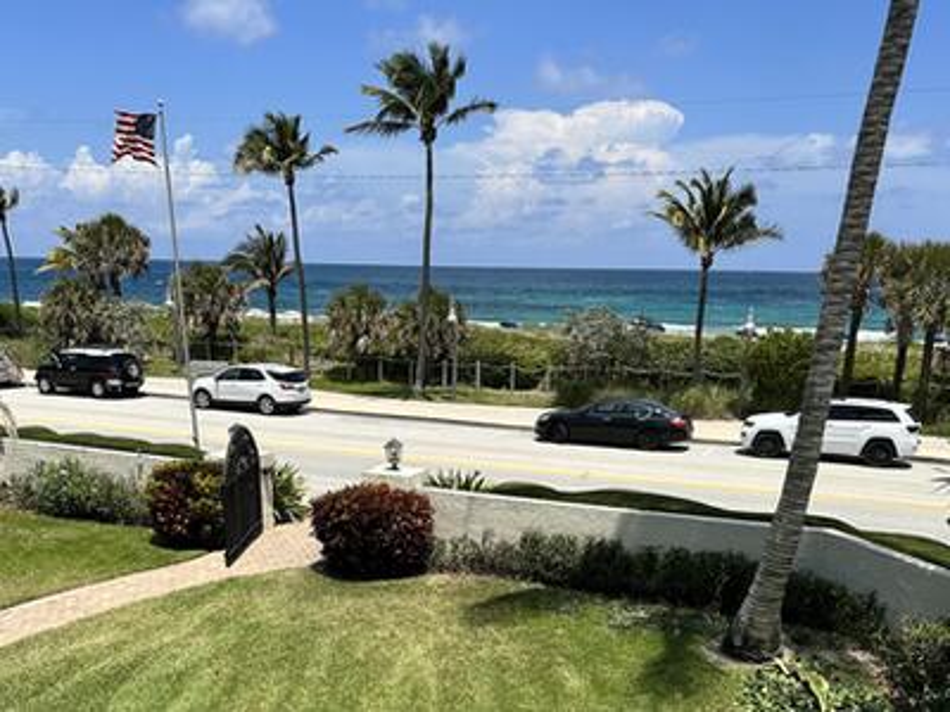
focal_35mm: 24
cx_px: 475
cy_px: 356
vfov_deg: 56.8
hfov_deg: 71.6
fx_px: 659
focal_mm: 6.86
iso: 80
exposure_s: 1/6623
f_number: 1.78
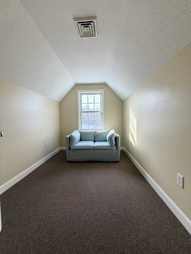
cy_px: 127
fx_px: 103
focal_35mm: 14
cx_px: 96
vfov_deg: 102.1
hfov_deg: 85.7
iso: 125
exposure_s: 1/121
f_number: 2.2
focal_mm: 2.22
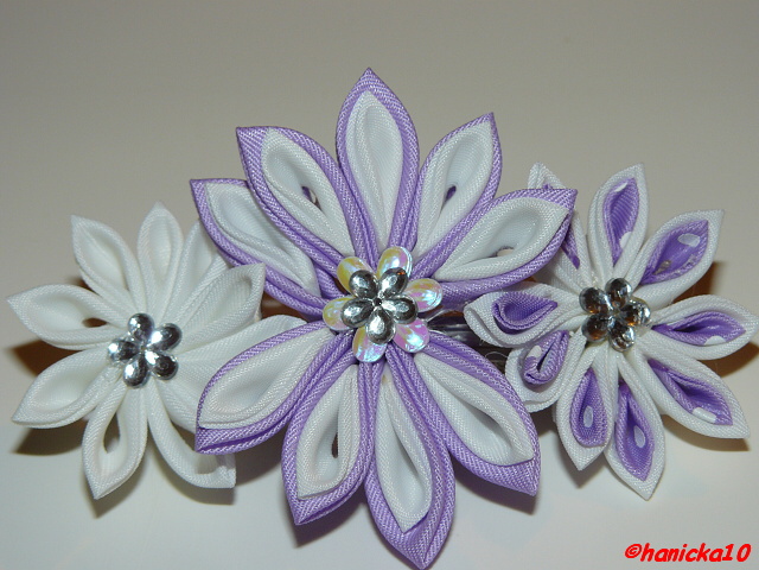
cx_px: 380
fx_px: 1557
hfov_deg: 27.4
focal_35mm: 71
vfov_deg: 20.7
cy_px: 285
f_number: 4
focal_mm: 11.8
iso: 100
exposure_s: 1/30
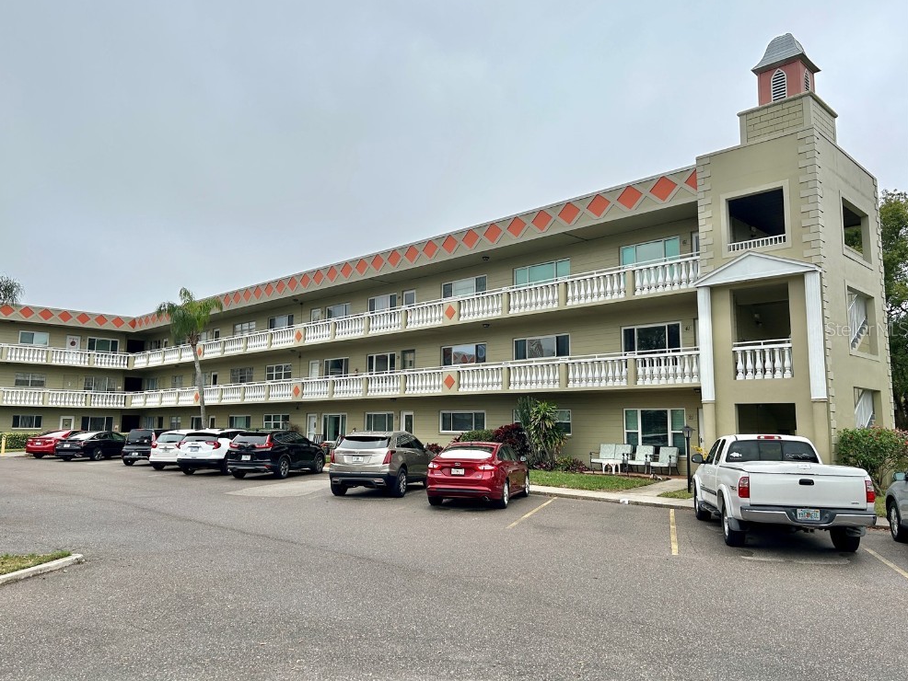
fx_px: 708
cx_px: 441
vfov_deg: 51.4
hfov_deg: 65.3
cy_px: 329
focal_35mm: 27
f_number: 1.5
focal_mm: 5.7
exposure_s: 1/2457
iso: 50
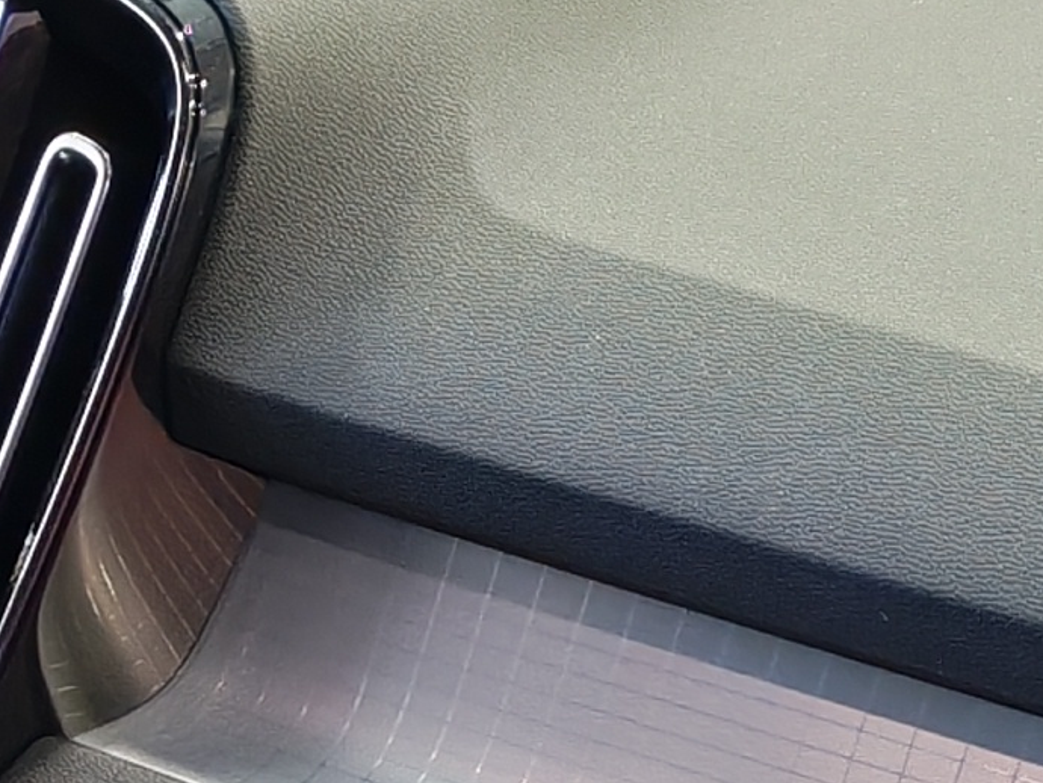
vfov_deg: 7.8
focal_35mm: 184
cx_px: -340
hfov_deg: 10.5
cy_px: 1439
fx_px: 5546
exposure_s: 1/50
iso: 800
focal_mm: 6.12
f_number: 1.9
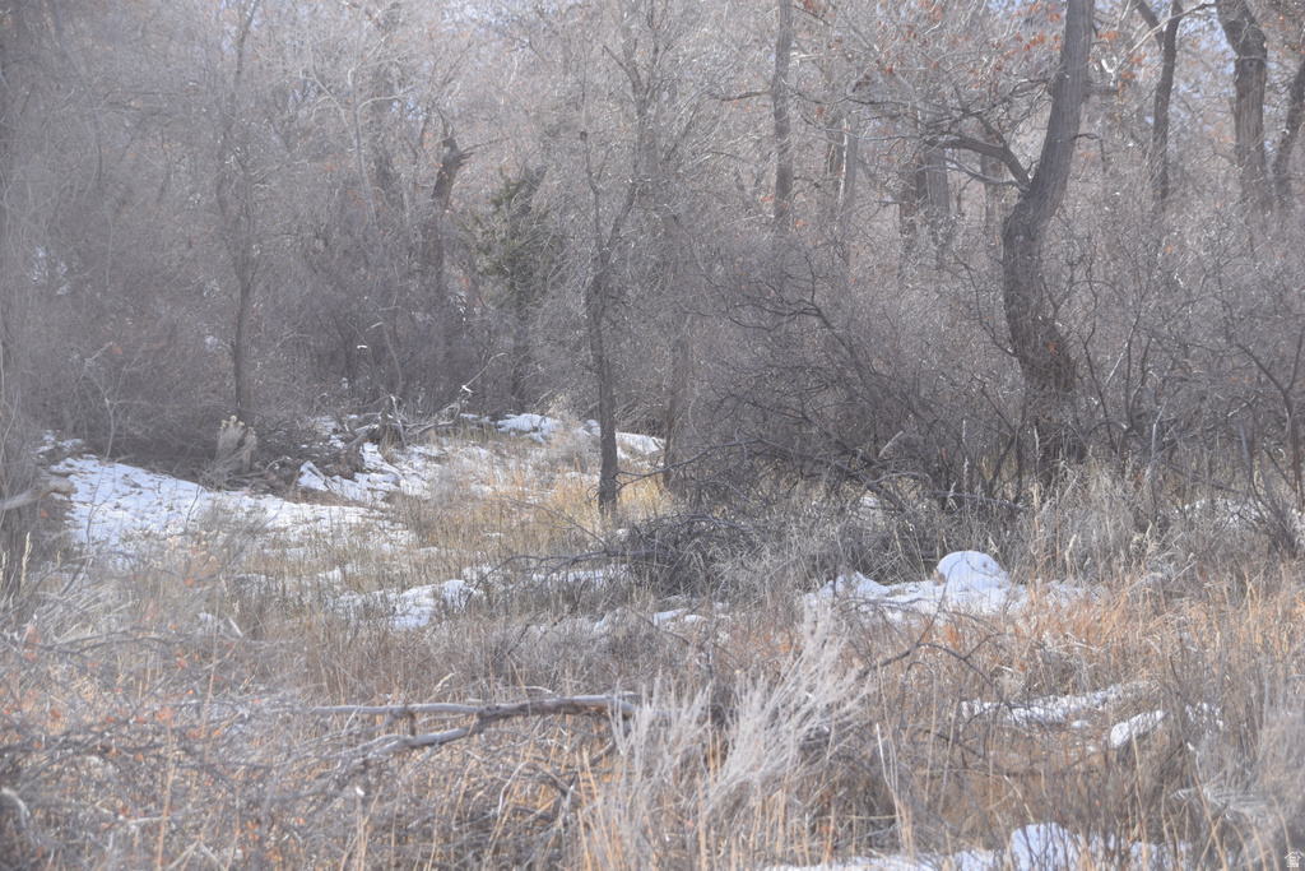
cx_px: 652
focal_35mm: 108
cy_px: 436
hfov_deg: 18.9
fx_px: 3915
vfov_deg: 12.7
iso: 250
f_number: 5.6
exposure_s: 1/500
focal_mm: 72
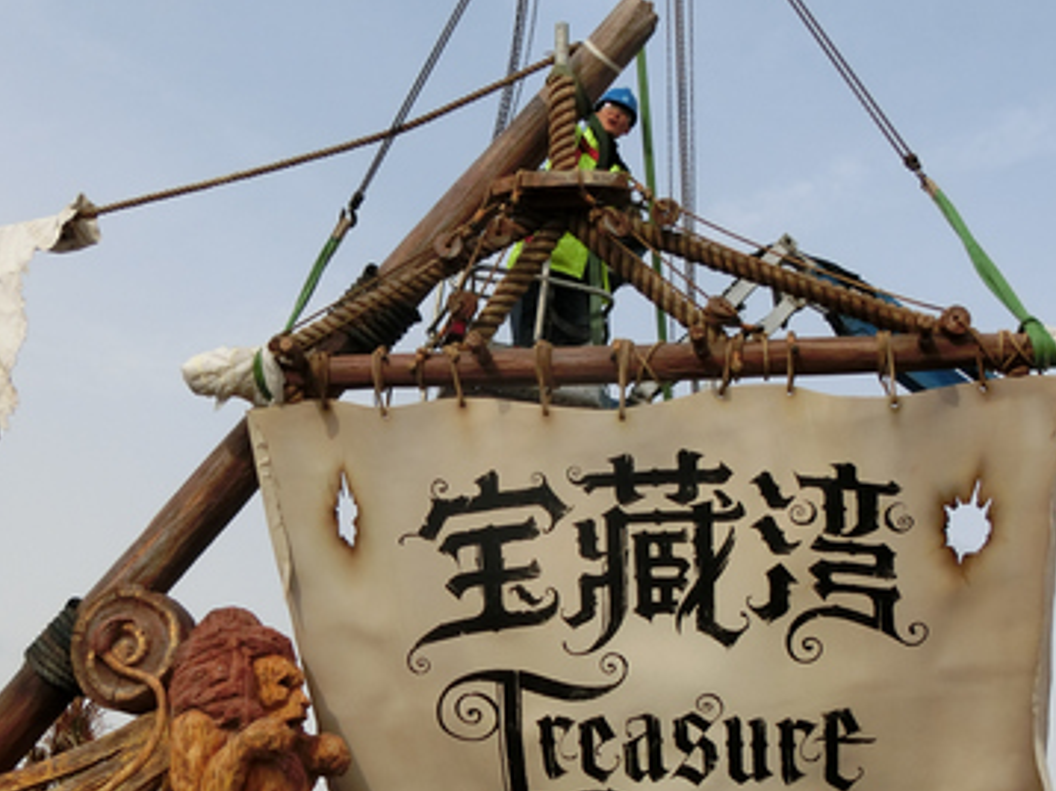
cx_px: 466
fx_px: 2439
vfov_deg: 18.3
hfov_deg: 24.4
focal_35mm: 80
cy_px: 593
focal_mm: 9.3
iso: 80
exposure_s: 1/160
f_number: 9.4
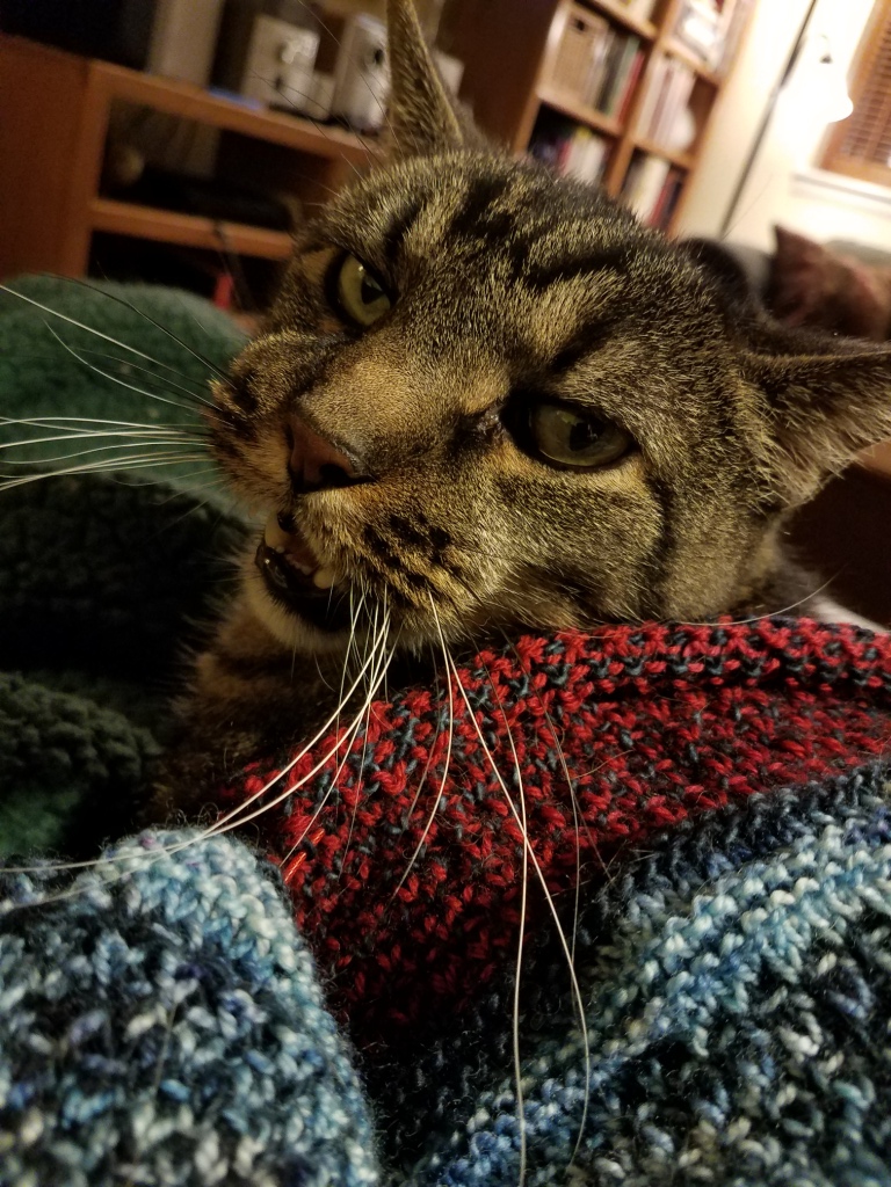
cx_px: 446
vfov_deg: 67.3
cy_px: 594
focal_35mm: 26
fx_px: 892
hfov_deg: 53.1
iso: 200
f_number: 1.7
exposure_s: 1/24
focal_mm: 4.2
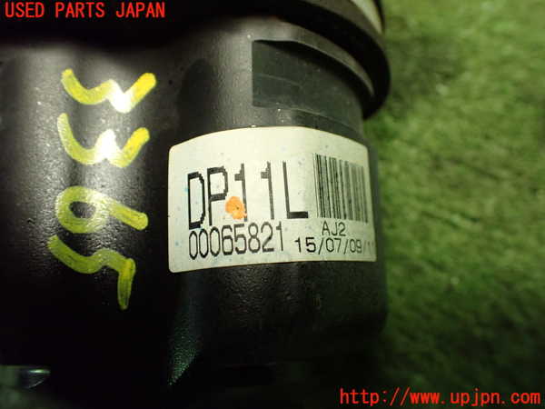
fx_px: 472
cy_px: 204
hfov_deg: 60.0
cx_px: 272
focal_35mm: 30
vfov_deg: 46.8
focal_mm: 5.4
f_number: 2.3
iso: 800
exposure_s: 1/80
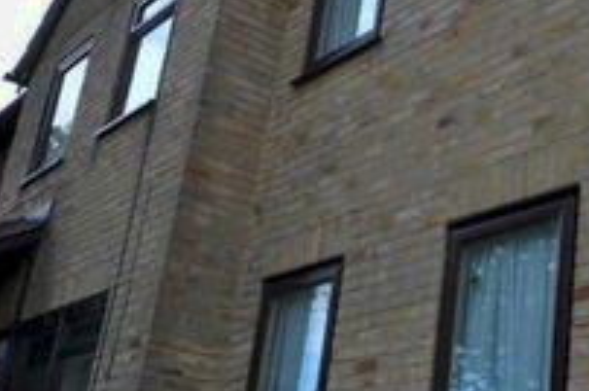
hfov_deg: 33.0
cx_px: 662
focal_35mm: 52
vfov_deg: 25.8
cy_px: 238
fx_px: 849
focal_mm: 10
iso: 200
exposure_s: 1/250
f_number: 8
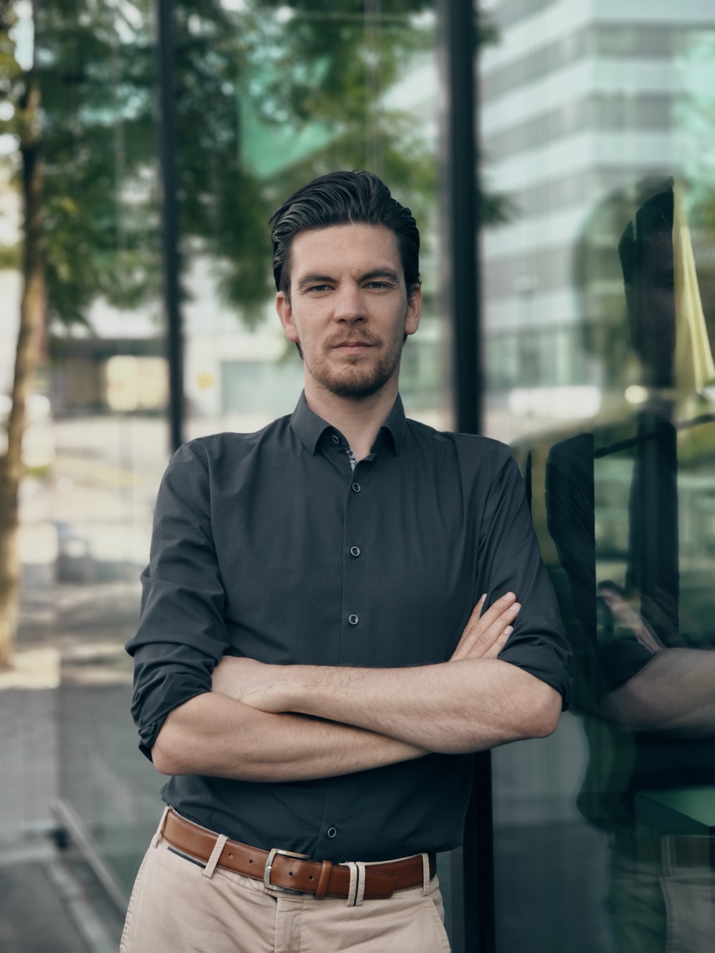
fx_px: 1928
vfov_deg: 27.8
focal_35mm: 70
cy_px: 476
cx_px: 358
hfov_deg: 21.0
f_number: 4.5
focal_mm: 13.3
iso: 80
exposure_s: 1/200
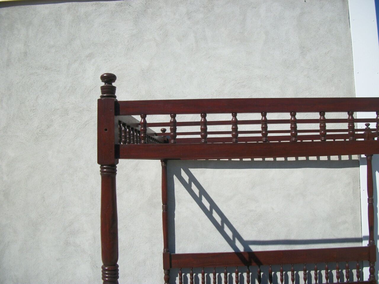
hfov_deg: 56.8
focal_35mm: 32
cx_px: 190
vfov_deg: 44.2
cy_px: 142
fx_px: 350
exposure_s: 1/250
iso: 80
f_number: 8.8
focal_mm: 5.7
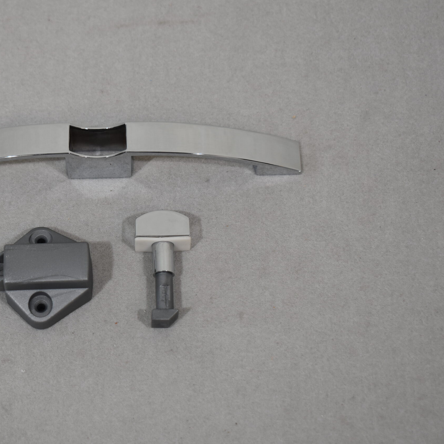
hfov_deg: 22.3
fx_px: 1117
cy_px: 223
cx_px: 110
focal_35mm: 77
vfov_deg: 22.5
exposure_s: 1/125
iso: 400
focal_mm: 40
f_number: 5.6
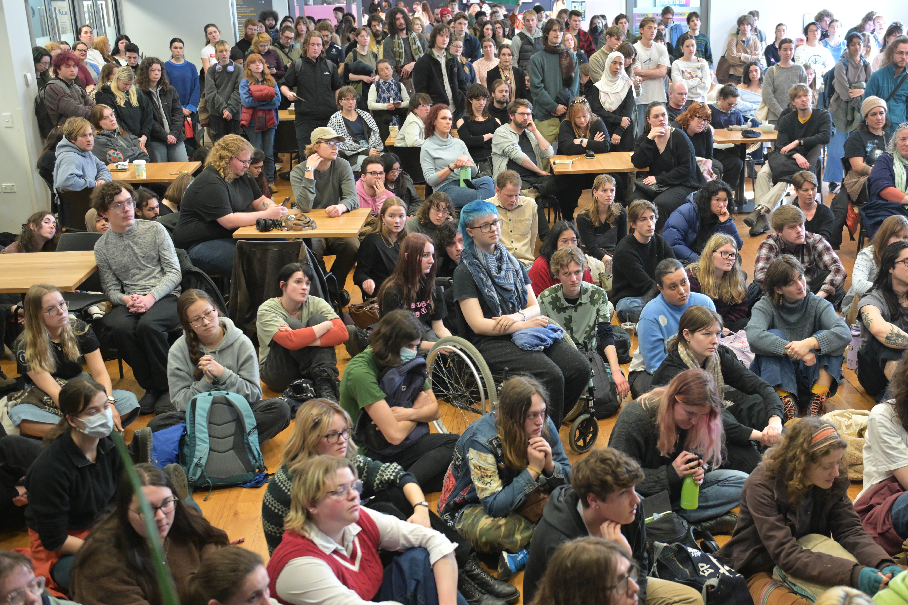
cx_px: 540
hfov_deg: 45.2
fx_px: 1084
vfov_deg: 31.2
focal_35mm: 43
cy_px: 322
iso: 2000
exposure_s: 1/100
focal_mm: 36
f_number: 4
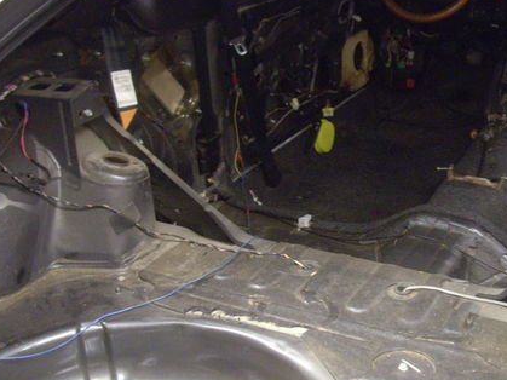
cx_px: 338
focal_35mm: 58
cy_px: 215
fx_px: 849
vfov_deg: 25.2
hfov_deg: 33.0
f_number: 2.8
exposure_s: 1/13
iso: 400
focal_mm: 7.9
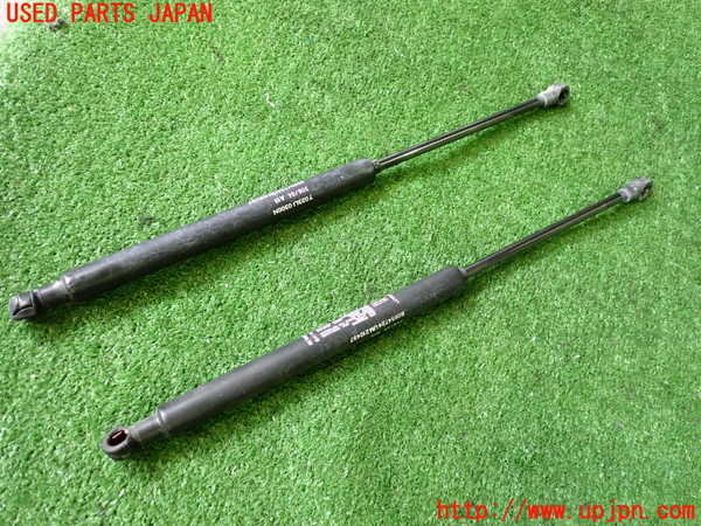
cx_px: 350
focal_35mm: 30
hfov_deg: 60.0
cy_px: 263
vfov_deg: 46.8
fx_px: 608
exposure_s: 1/60
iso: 500
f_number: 2.3
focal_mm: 5.4
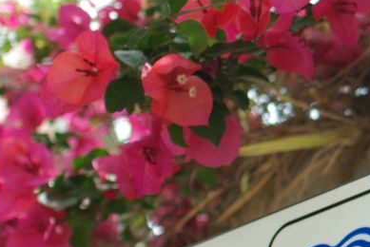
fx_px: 2222
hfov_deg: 9.2
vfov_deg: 6.3
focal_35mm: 216
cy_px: -17
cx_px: 601
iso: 100
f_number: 4
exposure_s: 1/125
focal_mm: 35
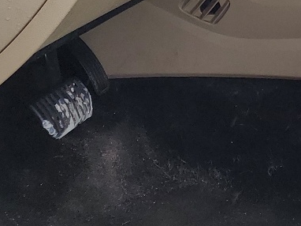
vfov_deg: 12.7
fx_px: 947
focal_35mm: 109
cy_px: -137
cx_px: 537
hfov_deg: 15.6
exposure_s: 1/256
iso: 50
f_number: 1.5
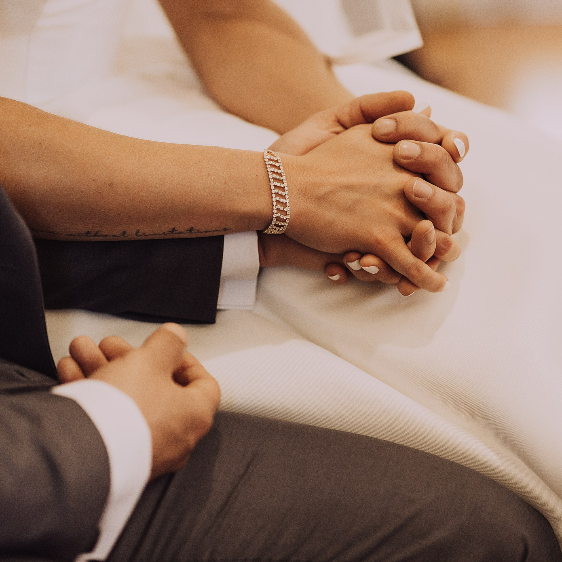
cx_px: 291
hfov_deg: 13.1
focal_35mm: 133
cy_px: 271
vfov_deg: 13.1
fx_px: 2443
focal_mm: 85
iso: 800
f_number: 2
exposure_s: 1/400
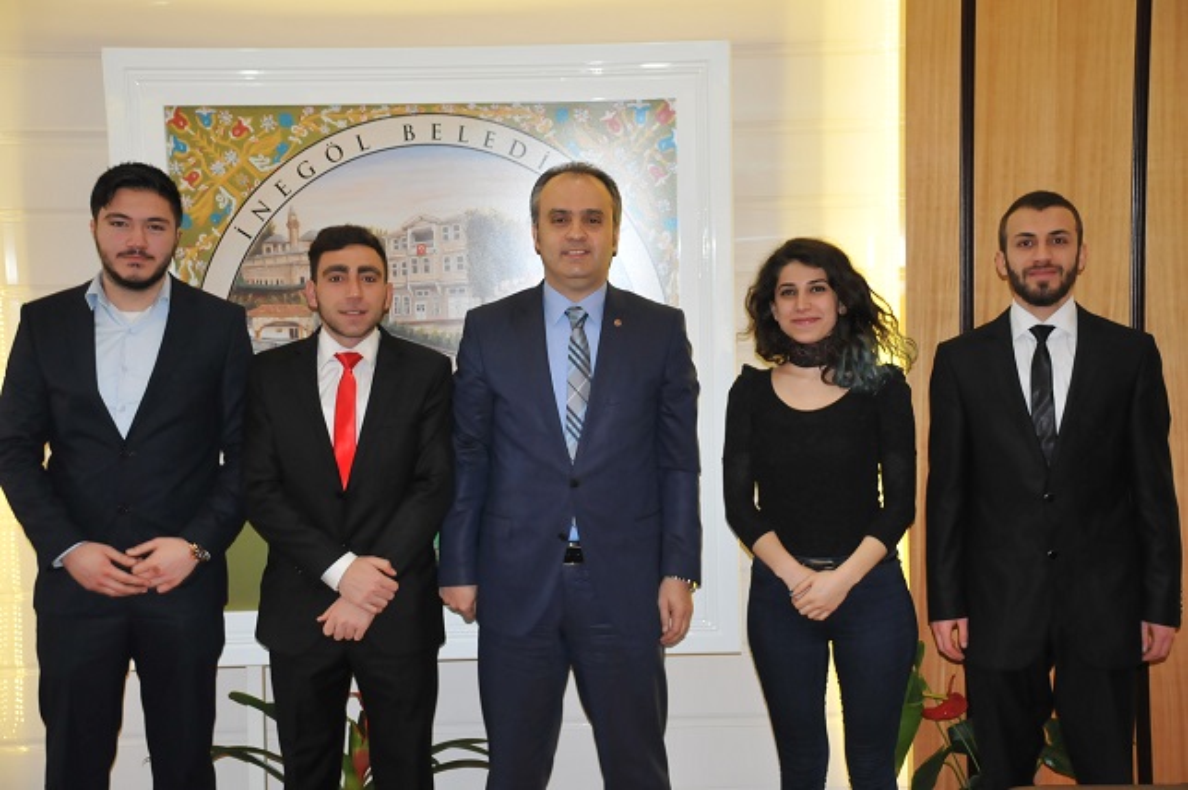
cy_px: 395
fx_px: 1879
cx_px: 594
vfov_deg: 23.7
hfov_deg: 35.1
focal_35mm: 57
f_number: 5
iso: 800
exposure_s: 1/60
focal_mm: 38
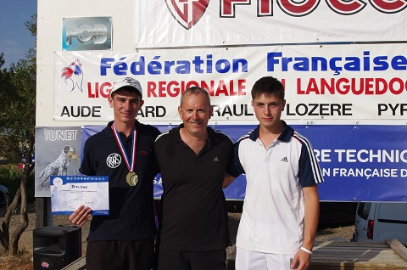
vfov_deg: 29.1
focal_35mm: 46
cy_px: 135
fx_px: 519
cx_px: 204
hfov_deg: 42.8
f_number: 10
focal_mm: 30.63
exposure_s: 1/1000
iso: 400
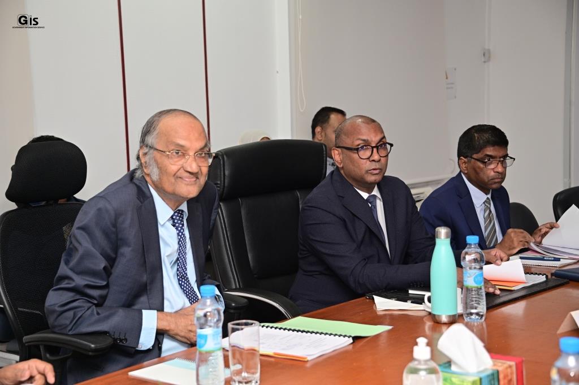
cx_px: 290
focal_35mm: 72
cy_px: 192
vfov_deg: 18.9
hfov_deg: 28.1
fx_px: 1157
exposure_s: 1/200
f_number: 5.6
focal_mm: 72
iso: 1600
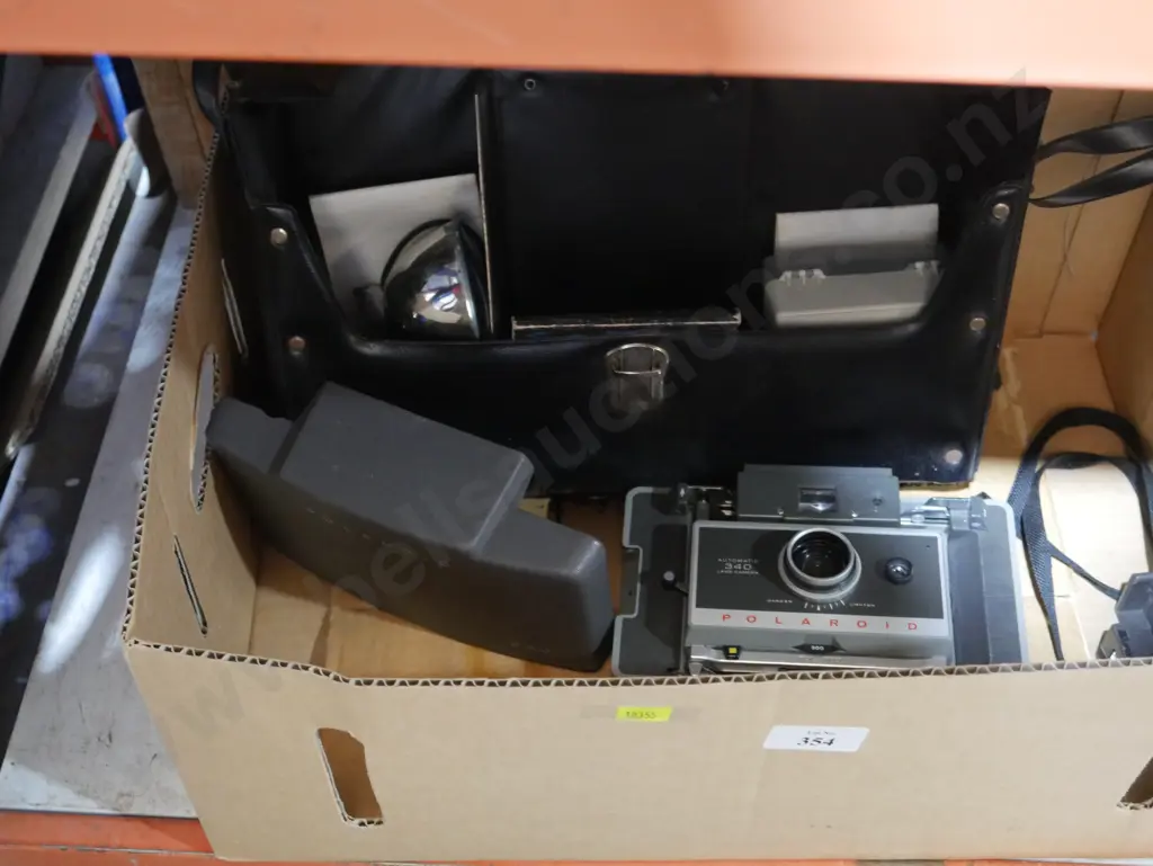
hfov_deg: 41.2
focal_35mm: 46
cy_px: 433
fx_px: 1533
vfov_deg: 31.5
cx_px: 576
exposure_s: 1/40
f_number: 5.1
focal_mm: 23
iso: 3200
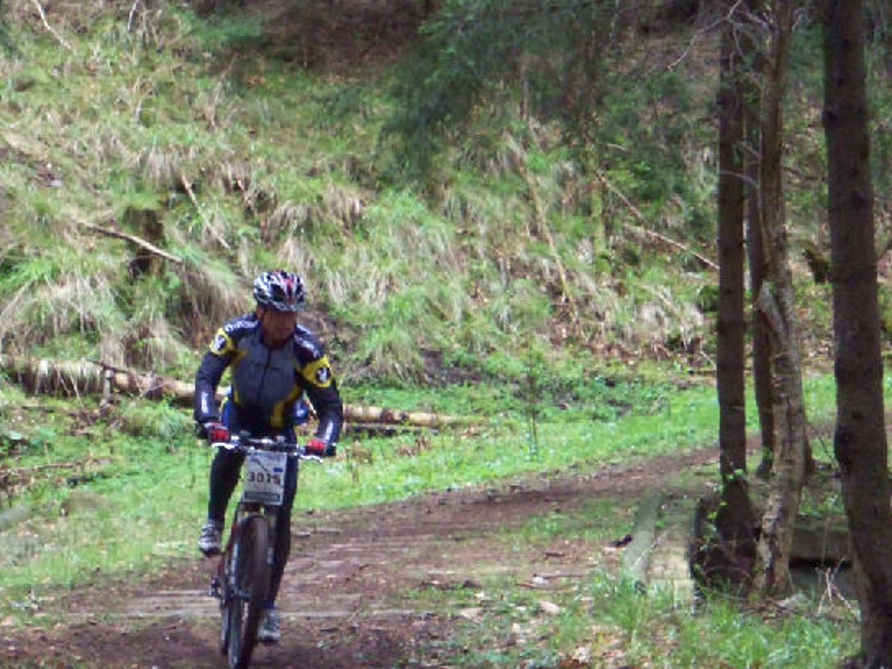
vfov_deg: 8.6
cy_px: 384
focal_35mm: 172
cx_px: 349
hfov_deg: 11.5
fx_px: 4432
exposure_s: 1/125
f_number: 4.4
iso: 400
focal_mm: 19.2
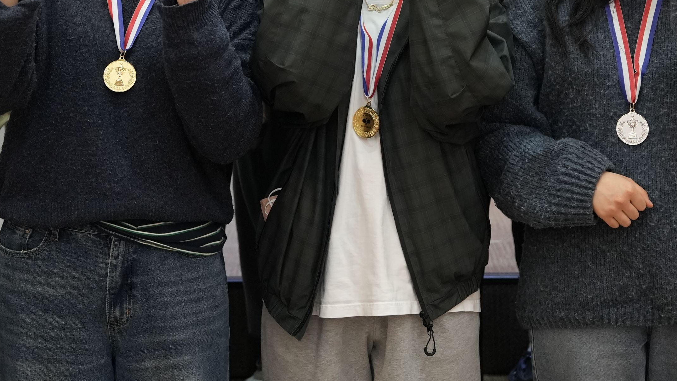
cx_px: 338
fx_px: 1974
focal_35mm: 110
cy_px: -95
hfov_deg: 19.5
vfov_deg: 10.8
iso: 2500
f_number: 2.8
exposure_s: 1/160
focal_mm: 49
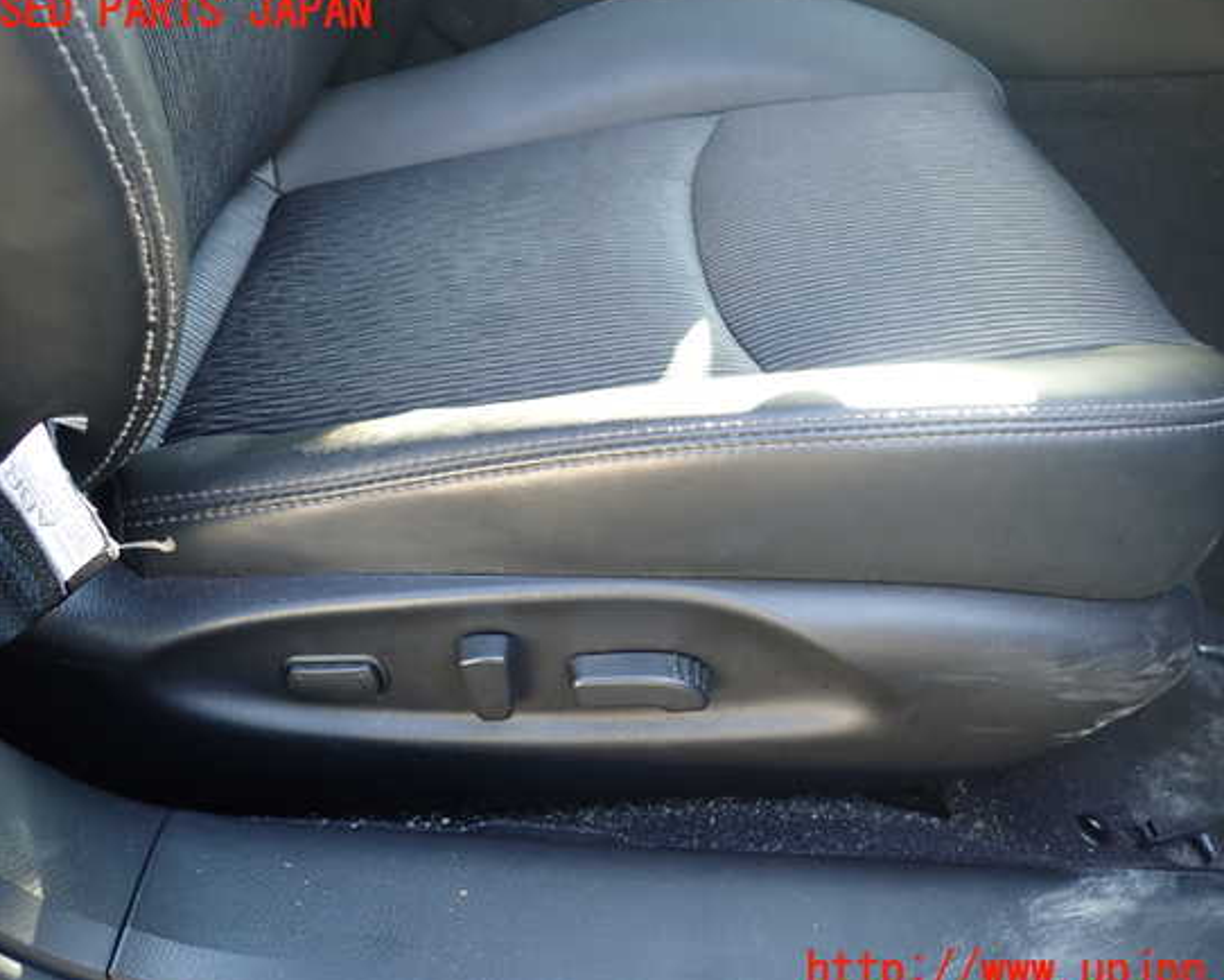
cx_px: 639
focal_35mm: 27
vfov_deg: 53.2
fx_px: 978
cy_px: 492
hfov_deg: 64.0
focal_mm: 4.5
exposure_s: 1/60
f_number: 2
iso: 200
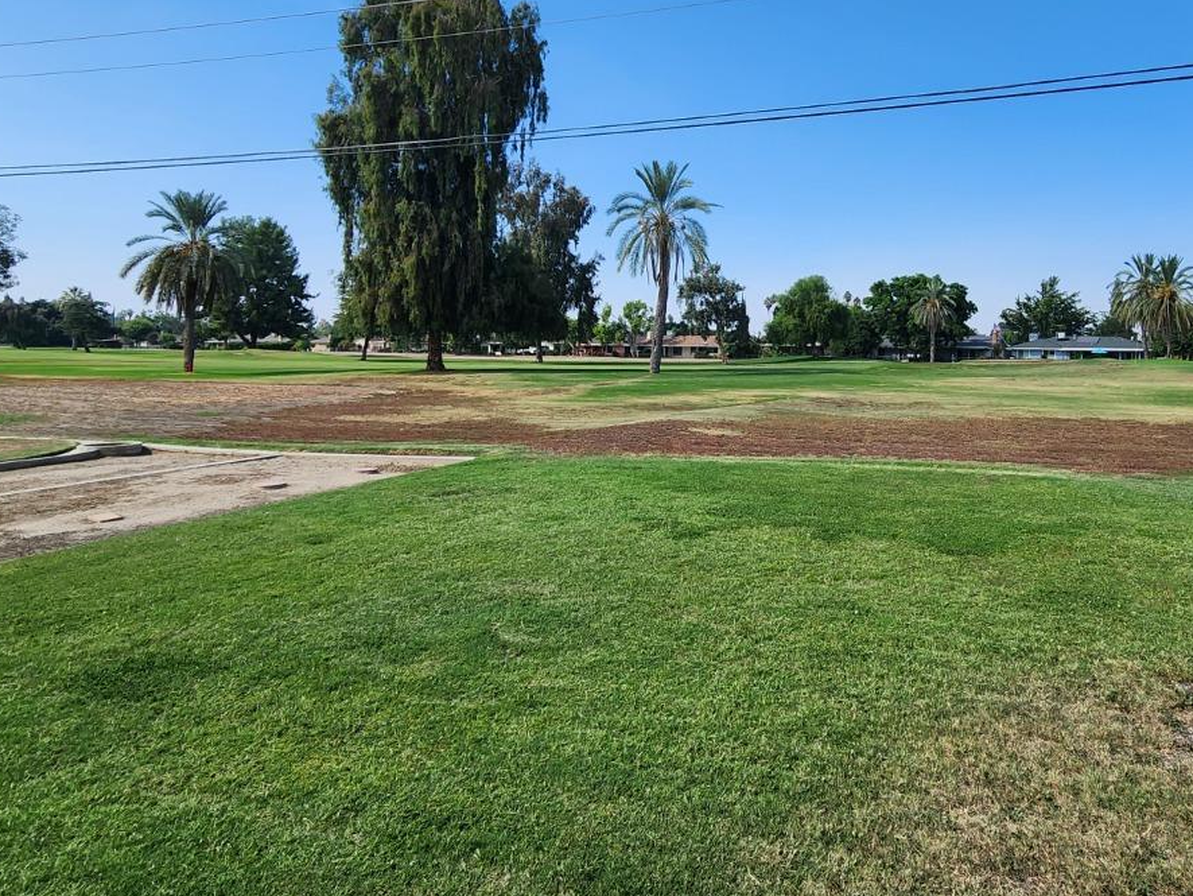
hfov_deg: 74.5
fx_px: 758
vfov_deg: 59.8
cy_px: 302
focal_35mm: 22
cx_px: 776
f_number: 2.2
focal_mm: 2.2
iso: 50
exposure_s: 1/1517
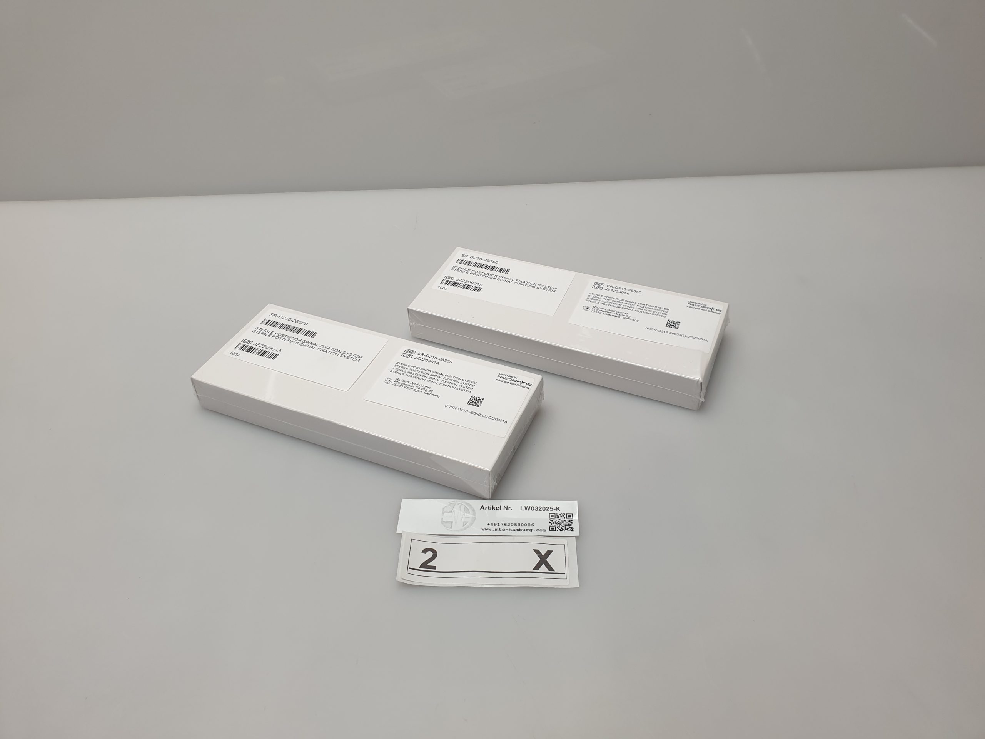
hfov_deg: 67.3
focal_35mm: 26
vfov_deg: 53.1
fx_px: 740
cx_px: 492
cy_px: 370
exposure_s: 1/100
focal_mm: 4.3
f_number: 2.4
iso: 80
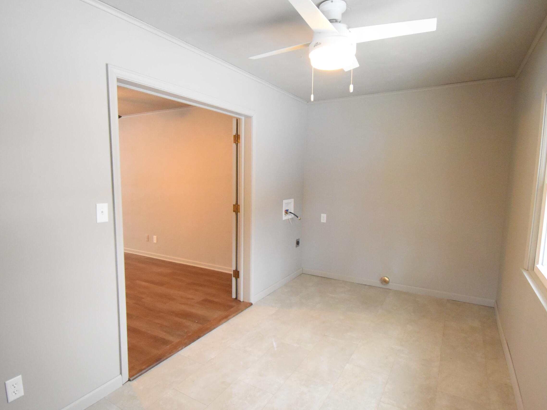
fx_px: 300
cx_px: 272
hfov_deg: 84.7
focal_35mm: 19
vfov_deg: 68.7
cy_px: 213
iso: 4500
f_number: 4.5
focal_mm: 10
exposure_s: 1/125
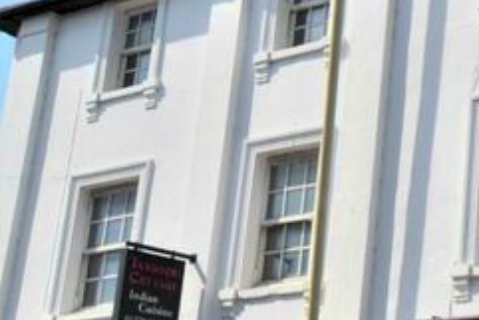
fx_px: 1158
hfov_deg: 20.4
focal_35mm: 87
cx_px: 694
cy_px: 134
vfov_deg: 15.7
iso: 100
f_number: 8
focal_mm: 20
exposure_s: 1/250
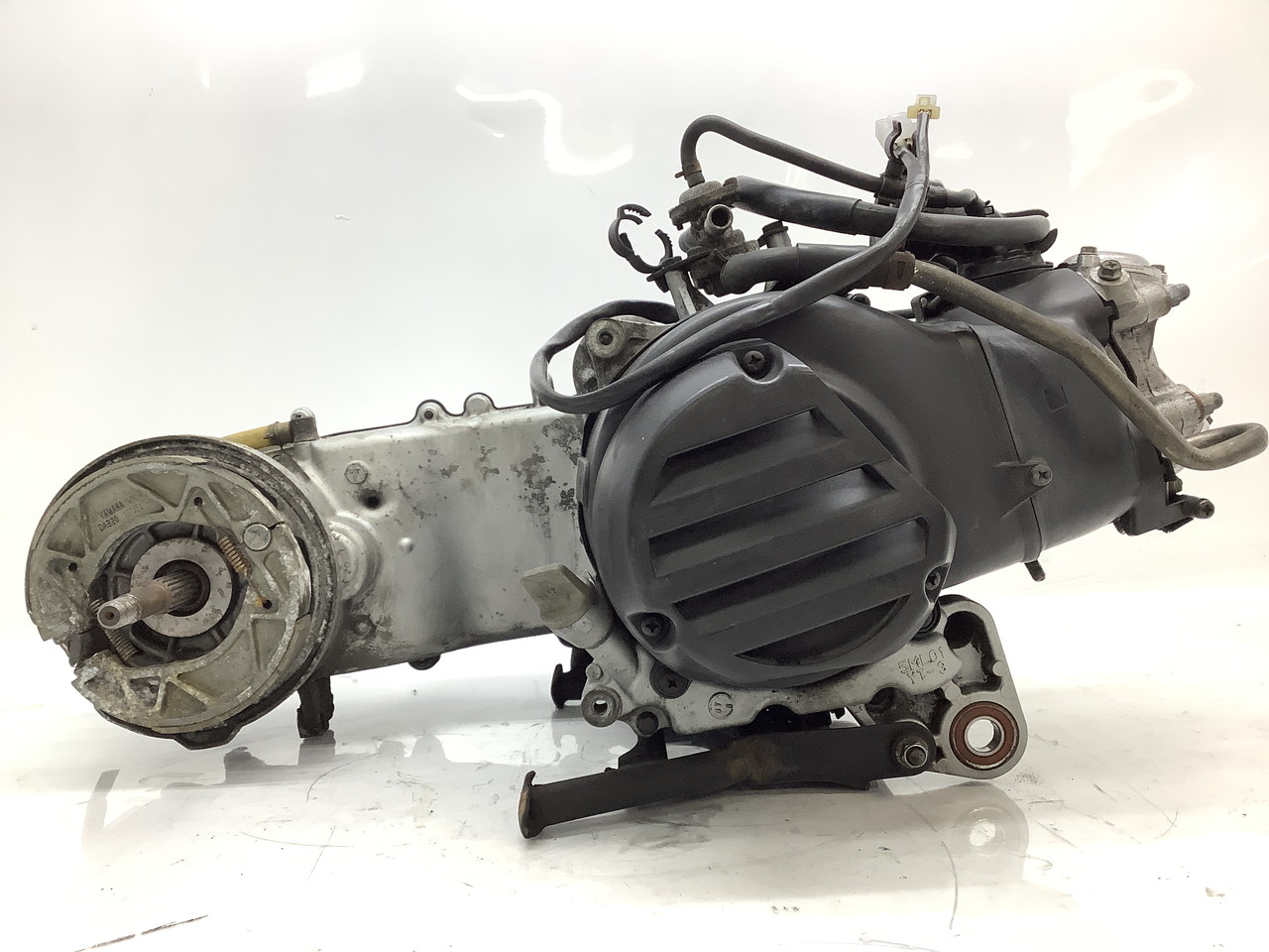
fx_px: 1136
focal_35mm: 31
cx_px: 634
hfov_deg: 58.4
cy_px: 476
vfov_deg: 45.4
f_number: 2.4
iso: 80
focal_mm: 3.3
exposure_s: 1/120
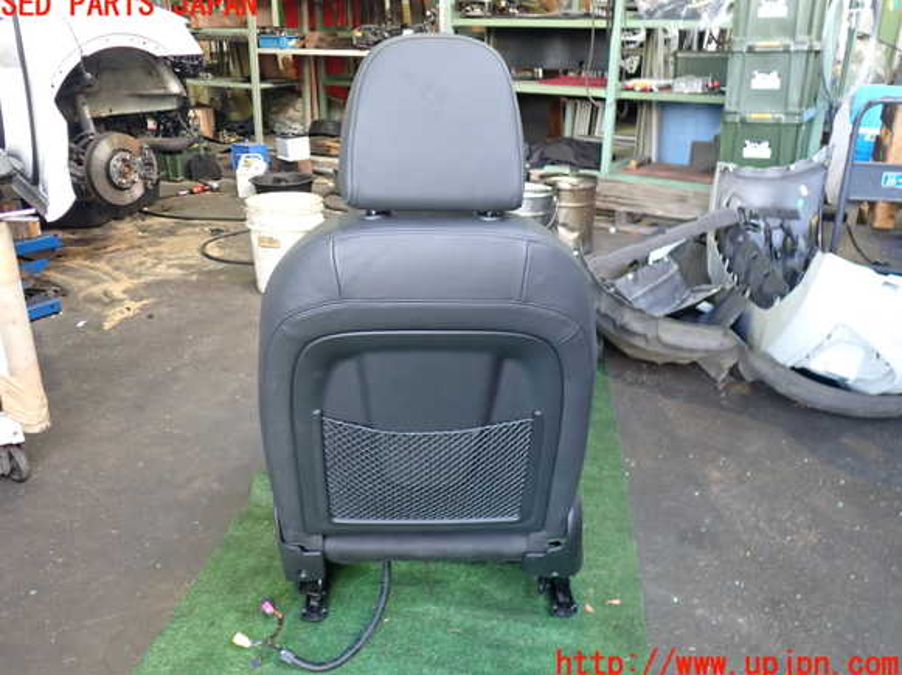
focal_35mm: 31
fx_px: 807
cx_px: 441
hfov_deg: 58.4
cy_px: 335
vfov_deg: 45.4
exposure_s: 1/30
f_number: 2.3
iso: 320
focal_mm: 5.4
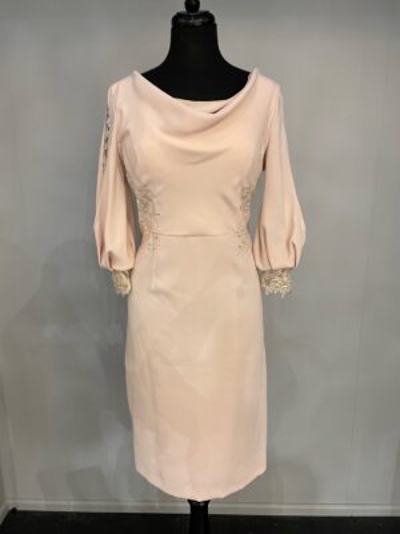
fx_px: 401
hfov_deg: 53.1
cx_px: 200
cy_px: 267
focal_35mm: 26
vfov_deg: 67.3
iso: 80
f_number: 1.6
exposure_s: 1/50
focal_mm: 4.2
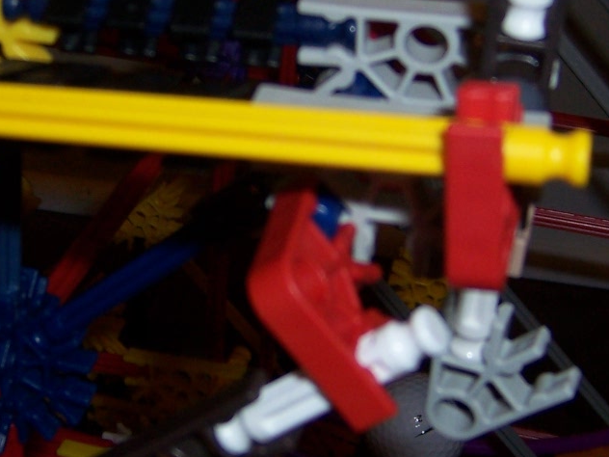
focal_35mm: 81
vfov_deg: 18.2
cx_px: 136
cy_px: 221
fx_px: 1425
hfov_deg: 23.8
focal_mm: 5.5
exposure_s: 1/60
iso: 80
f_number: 2.8
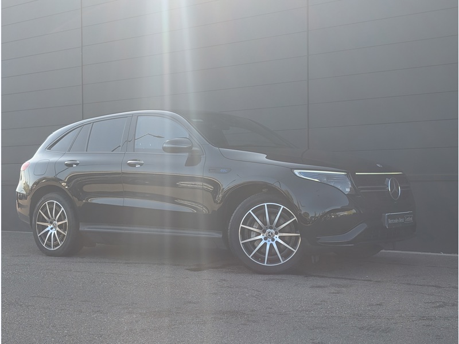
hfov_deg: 38.9
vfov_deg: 29.7
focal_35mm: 49
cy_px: 172
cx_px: 230
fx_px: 650
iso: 18
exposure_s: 1/223
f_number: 1.68
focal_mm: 6.9
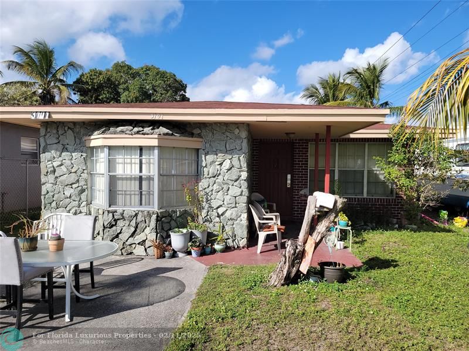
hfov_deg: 71.6
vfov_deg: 56.8
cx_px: 234
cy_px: 176
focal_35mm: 24
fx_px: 325
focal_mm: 6.7
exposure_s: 1/864
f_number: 1.8
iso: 16
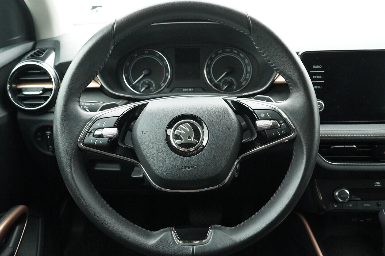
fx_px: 385
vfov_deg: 36.8
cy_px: 128
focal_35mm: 36
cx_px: 192
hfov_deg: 53.2
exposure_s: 1/160
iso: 6400
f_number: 5.6
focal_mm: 24
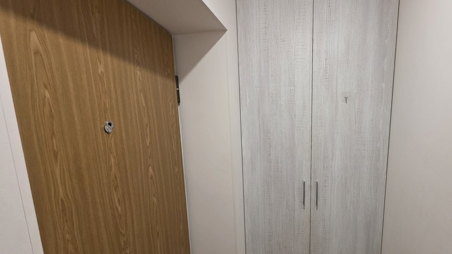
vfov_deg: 58.4
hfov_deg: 90.8
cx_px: 283
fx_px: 216
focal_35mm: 18
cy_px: 185
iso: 320
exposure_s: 1/50
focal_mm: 2.2
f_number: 1.9
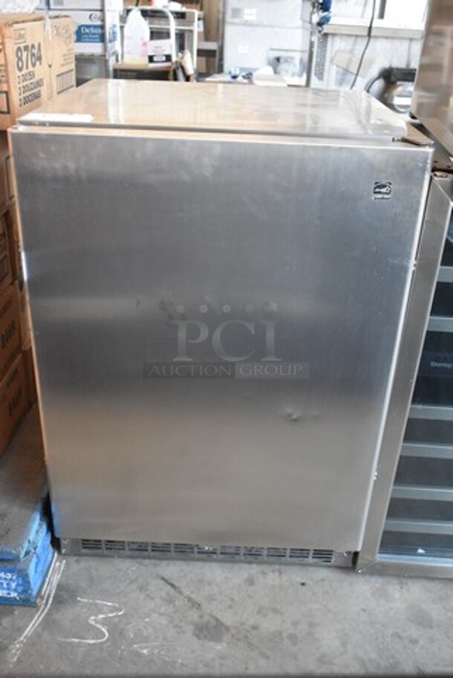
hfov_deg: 38.4
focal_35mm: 34
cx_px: 226
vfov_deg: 55.1
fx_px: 650
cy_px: 339
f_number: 3.8
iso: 2000
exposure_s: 1/125
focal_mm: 23
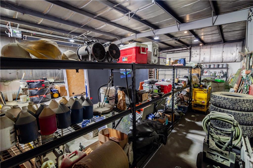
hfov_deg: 96.8
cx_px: 126
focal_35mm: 16
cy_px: 84
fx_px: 112
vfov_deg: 73.7
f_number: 2.8
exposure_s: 1/250
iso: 320
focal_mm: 16
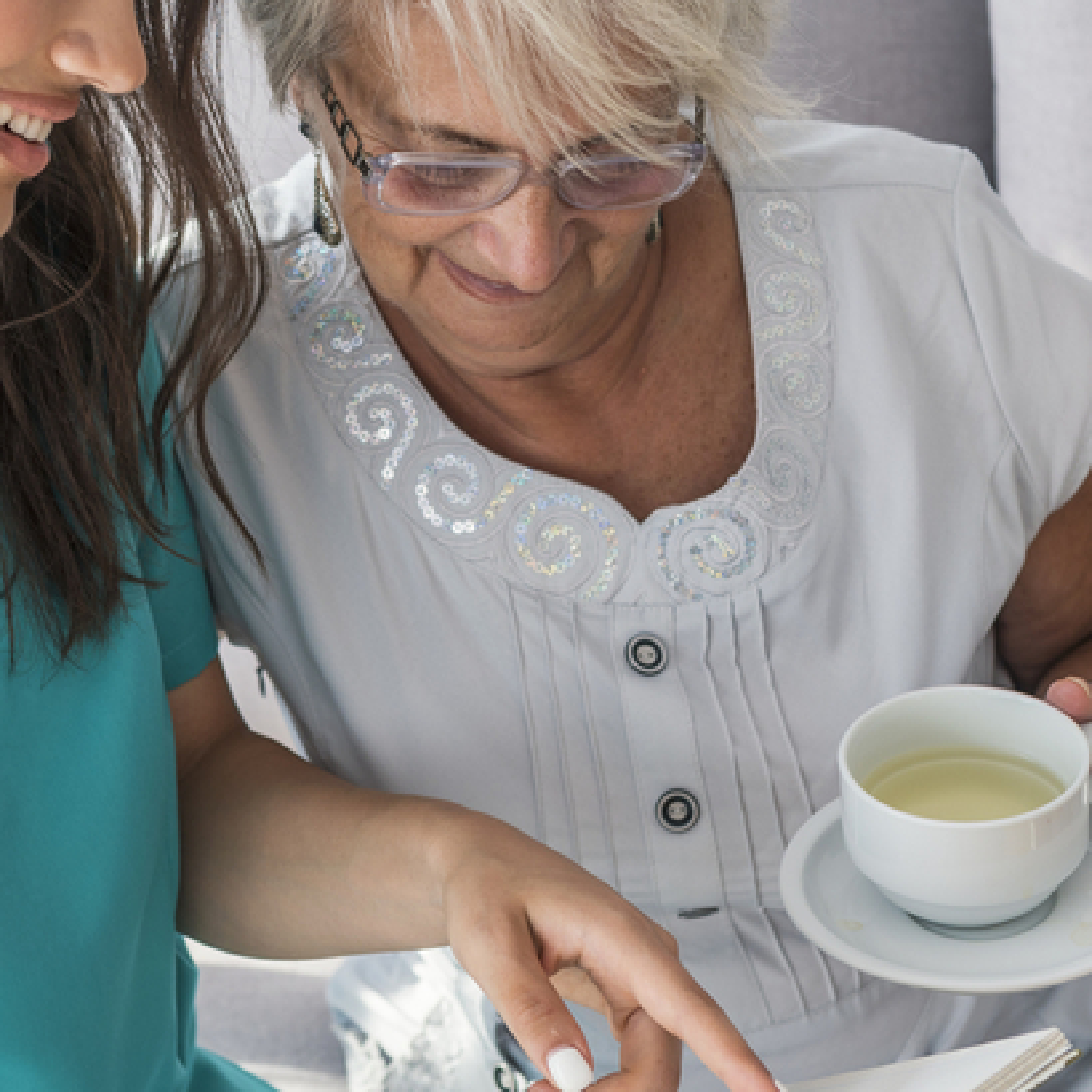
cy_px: 478
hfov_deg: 19.9
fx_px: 3105
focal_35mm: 87
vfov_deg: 19.9
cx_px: 461
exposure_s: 1/100
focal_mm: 35
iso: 100
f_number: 3.5
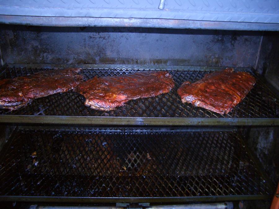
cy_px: 104
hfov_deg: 52.6
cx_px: 140
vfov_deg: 40.7
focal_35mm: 35
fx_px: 282
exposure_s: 1/60
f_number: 2.6
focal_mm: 5.8
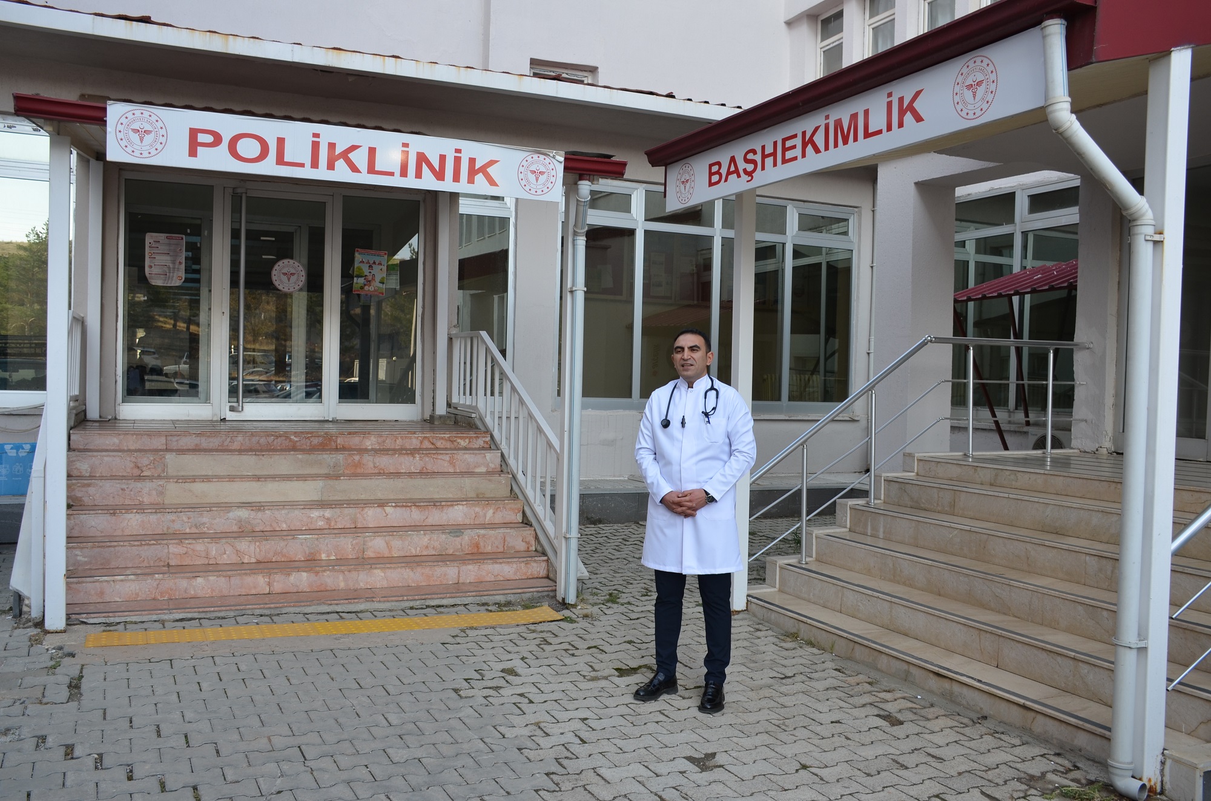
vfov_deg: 43.4
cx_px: 606
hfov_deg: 62.0
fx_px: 1007
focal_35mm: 30
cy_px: 400
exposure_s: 1/160
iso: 200
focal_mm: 20
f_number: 6.3
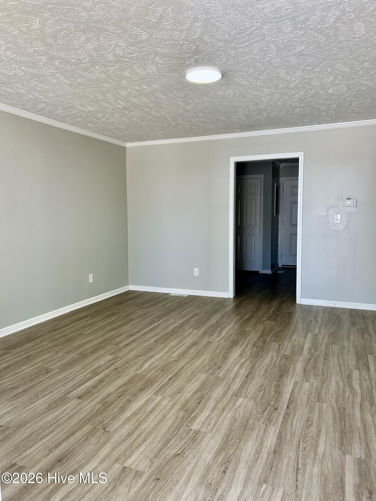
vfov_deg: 67.3
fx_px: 377
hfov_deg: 53.1
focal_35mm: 26
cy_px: 250
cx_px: 188
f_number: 1.5
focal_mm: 5.7
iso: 100
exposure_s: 1/120
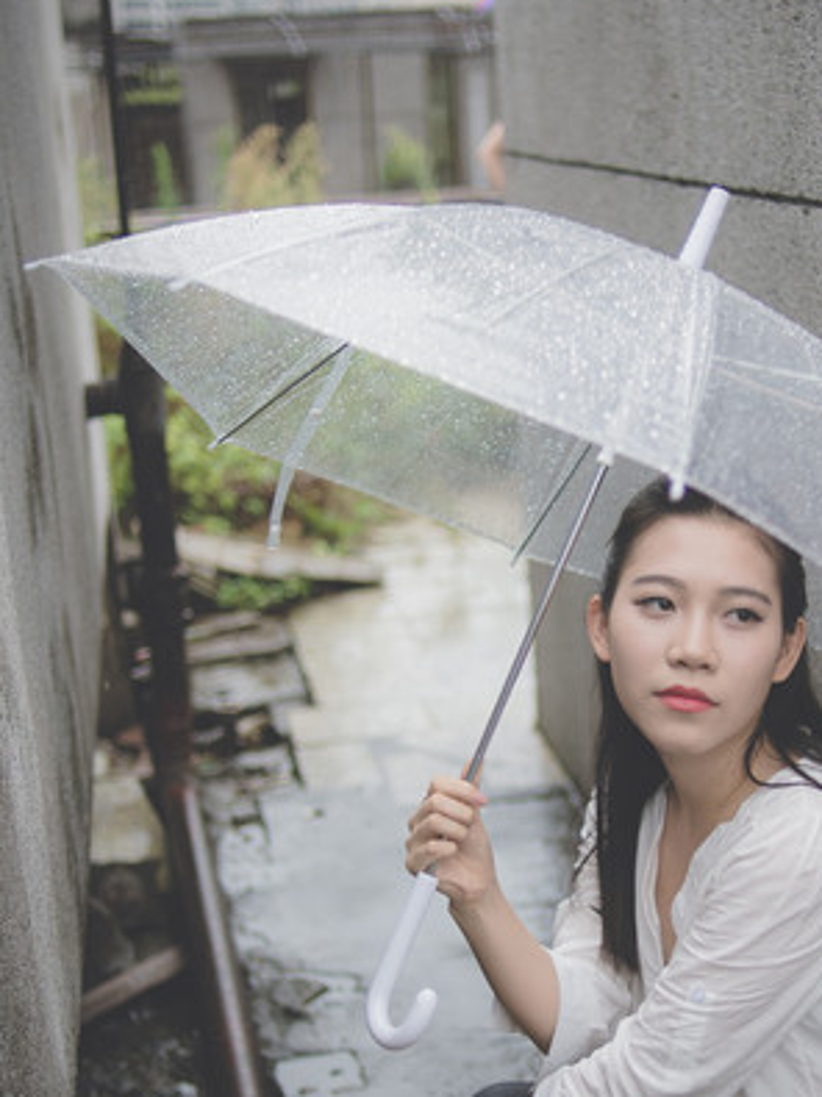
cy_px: 711
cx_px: 557
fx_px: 2027
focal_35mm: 64
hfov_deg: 22.8
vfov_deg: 30.1
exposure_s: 1/1250
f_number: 2
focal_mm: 35
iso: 400
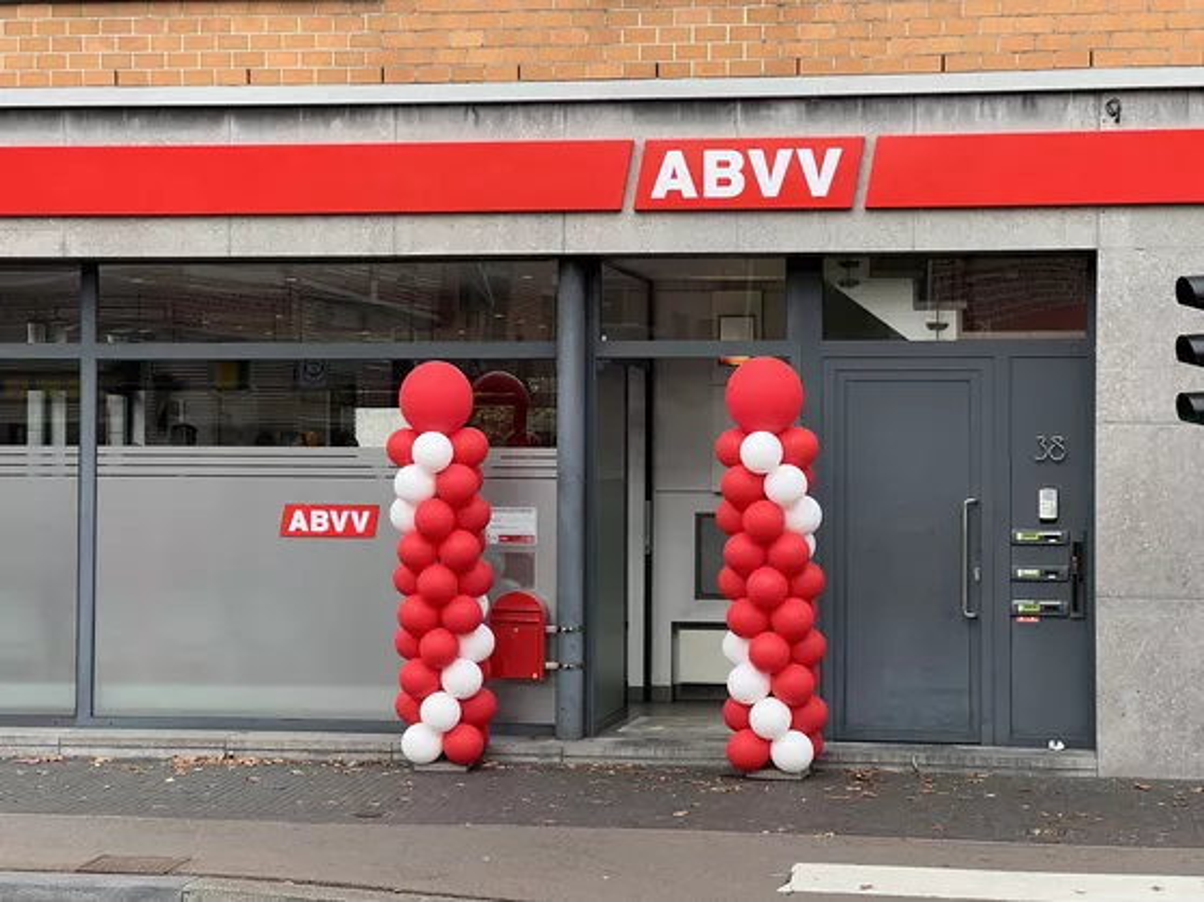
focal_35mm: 77
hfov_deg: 25.3
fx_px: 2677
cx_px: 602
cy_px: 451
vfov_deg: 19.1
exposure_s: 1/99
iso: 40
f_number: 2.8
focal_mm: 9
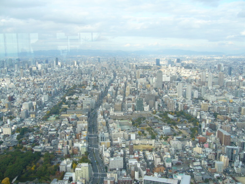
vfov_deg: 40.7
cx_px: 122
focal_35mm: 35
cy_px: 92
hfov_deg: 52.6
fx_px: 248
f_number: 5.6
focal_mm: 5.8
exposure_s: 1/160
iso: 80
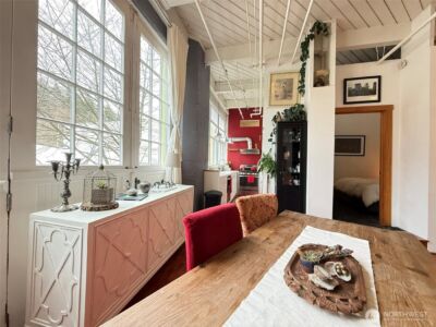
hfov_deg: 102.1
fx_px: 176
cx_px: 218
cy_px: 164
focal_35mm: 14
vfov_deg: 85.7
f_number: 2.2
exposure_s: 1/120
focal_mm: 2.22
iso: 500
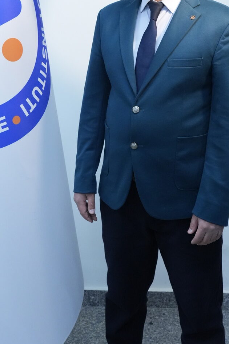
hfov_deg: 21.6
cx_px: 113
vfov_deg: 30.9
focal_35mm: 63
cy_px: 59
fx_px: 602
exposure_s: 1/250
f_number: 5.6
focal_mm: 34
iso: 5000
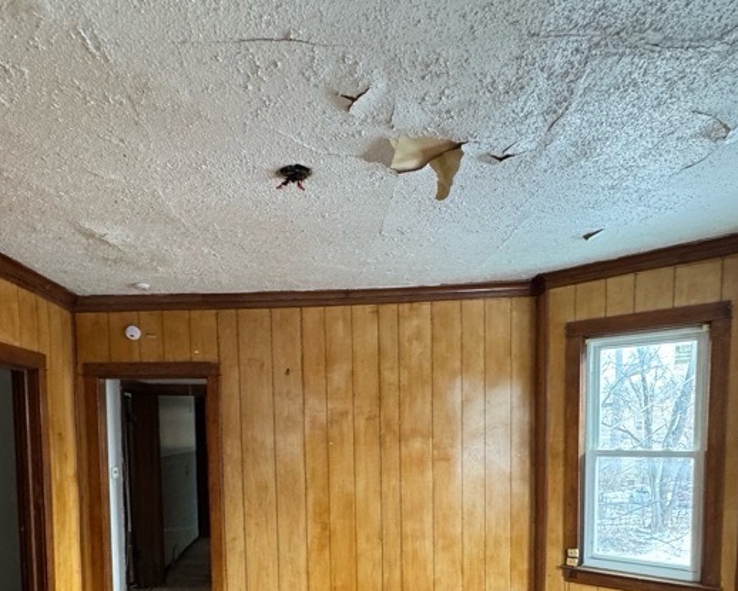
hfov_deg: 63.9
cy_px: 476
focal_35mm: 27
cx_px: 329
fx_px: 590
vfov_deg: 50.0
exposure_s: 1/71
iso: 320
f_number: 2.2
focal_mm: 2.22
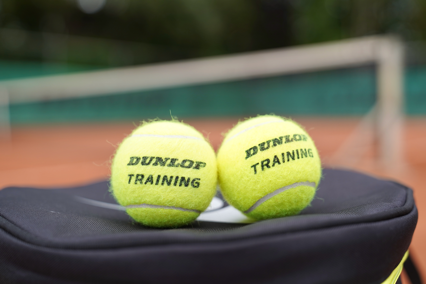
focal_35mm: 45
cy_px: 142
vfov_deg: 29.9
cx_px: 213
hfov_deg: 43.6
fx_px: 532
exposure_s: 1/1250
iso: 250
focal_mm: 45
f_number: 2.8
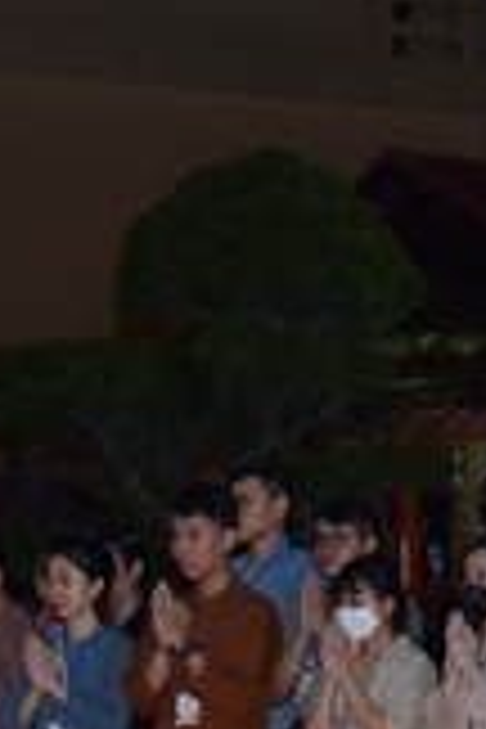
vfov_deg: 10.2
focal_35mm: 201
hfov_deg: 6.6
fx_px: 4070
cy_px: 378
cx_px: 1062
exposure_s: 1/160
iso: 1000
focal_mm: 50
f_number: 2.2
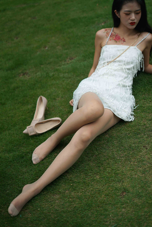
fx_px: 316
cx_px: 76
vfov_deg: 39.6
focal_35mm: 50
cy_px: 114
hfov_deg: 27.0
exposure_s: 1/5000
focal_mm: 50
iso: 250
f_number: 1.8
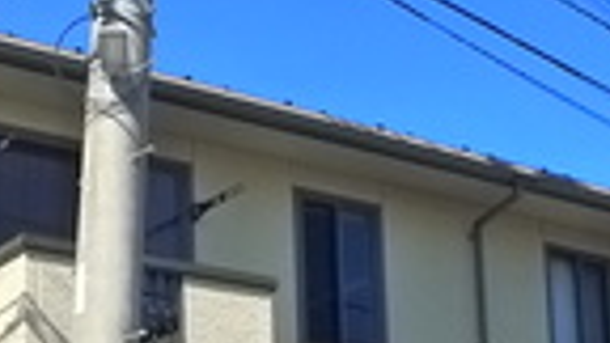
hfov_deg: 16.8
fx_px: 2054
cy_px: 548
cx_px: 199
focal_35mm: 127
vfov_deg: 9.2
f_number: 4
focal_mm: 5.1
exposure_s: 1/640
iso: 400
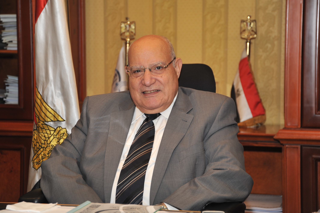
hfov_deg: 21.5
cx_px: 160
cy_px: 106
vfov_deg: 14.4
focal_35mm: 95
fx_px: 844
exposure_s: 1/80
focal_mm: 95
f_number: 5.6
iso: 560
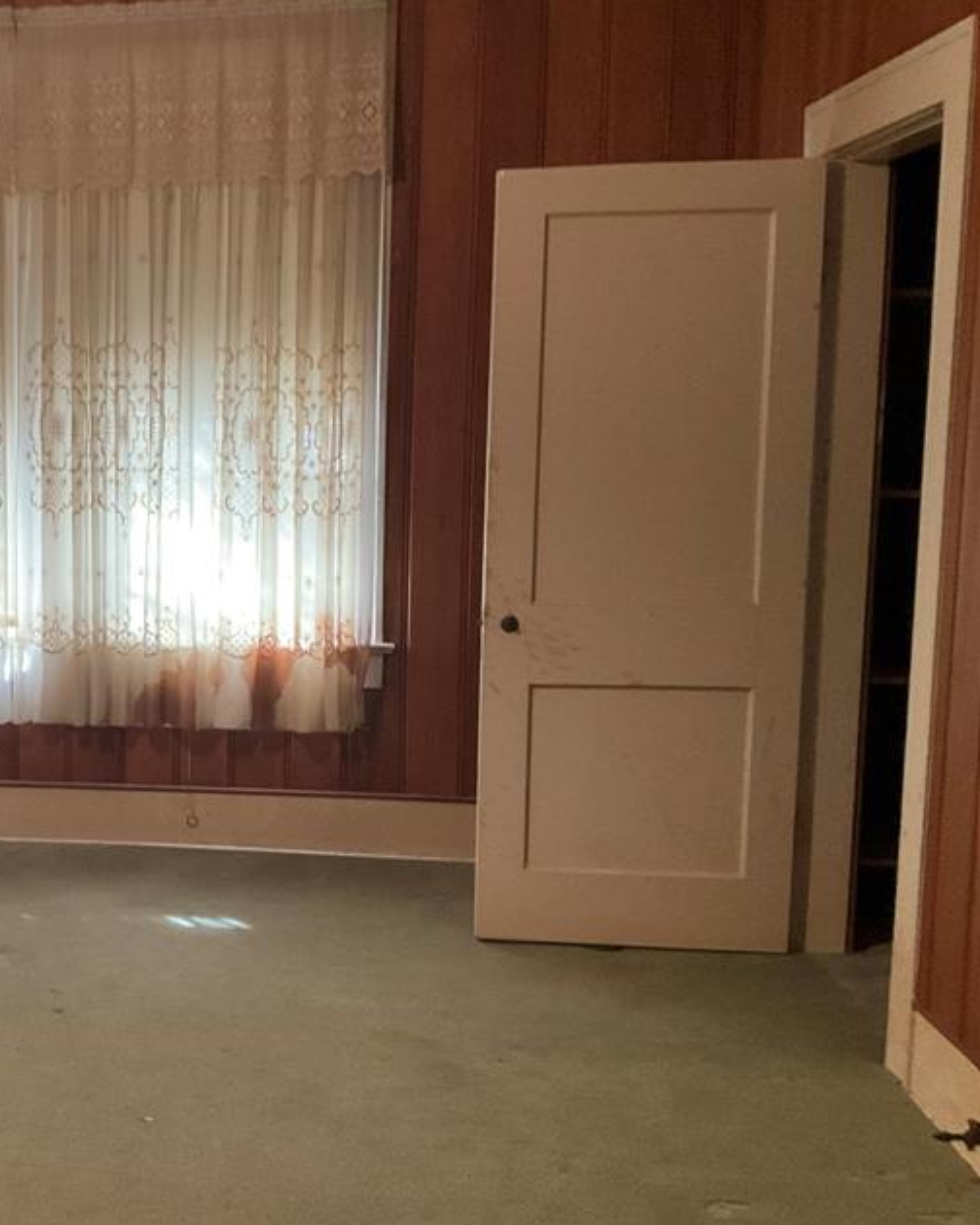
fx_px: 1668
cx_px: -12
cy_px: 607
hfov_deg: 30.3
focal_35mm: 46
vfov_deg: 40.3
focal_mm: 3
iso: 320
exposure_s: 1/30
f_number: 1.8
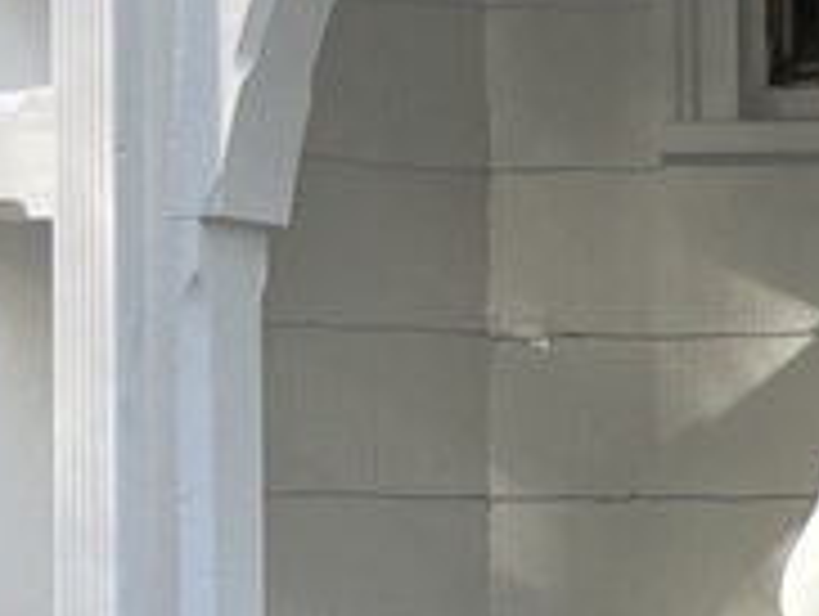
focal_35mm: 146
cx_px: 1890
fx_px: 3459
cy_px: 589
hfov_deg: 11.4
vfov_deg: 10.1
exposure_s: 1/209
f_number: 1.5
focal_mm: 5.7
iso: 40
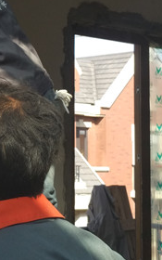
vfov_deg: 22.6
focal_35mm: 91
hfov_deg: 13.8
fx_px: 643
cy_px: 64
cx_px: -46
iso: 100
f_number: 2
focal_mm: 4.12
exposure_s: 1/416
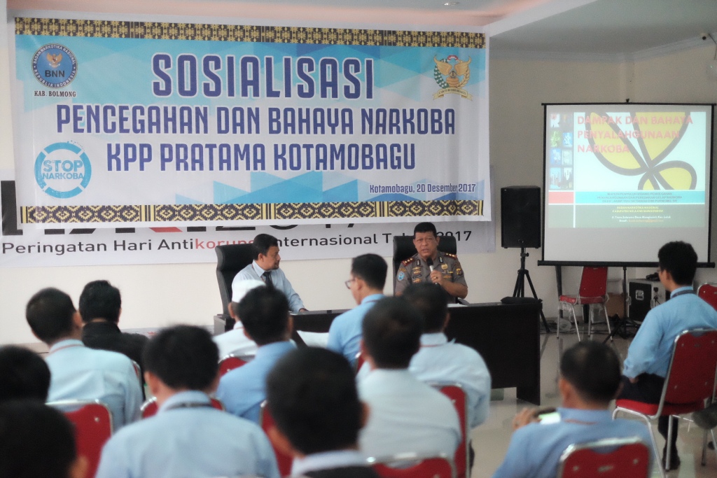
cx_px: 358
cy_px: 239
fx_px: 1056
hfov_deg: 37.5
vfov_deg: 25.5
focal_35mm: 53
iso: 6400
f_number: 1.4
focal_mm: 35
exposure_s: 1/2500
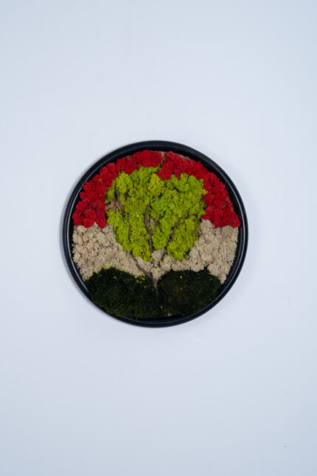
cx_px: 158
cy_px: 238
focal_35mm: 90
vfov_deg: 22.6
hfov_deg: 15.2
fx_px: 1189
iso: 80
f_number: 11
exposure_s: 1/125
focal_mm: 60
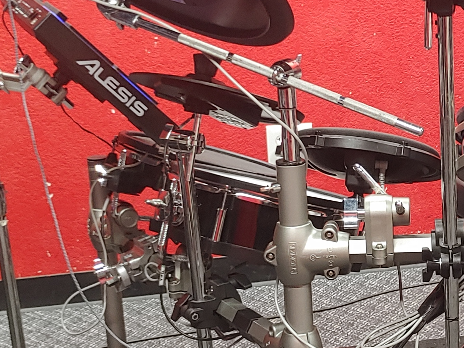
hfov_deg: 22.8
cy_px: 198
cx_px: 445
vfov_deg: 17.8
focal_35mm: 83
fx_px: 1112
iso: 250
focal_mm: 4.36
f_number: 1.8
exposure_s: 1/24
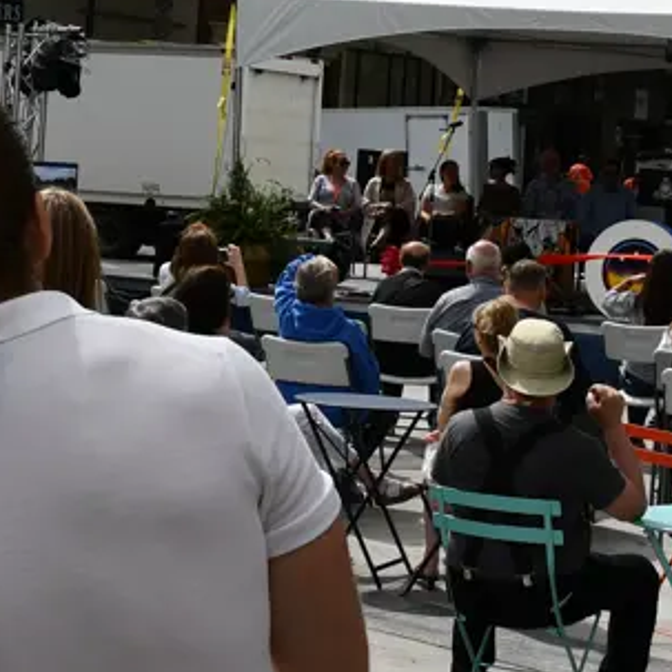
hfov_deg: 16.1
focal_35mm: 108
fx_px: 2372
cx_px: 222
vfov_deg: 16.0
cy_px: 95
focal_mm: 18
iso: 100
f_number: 9
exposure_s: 1/320
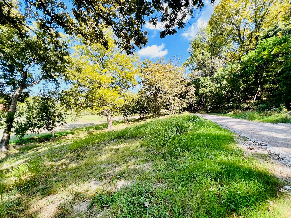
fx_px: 109
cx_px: 146
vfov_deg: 89.9
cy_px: 109
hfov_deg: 106.2
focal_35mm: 13
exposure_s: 1/371
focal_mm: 1.57
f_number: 1.8
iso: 32
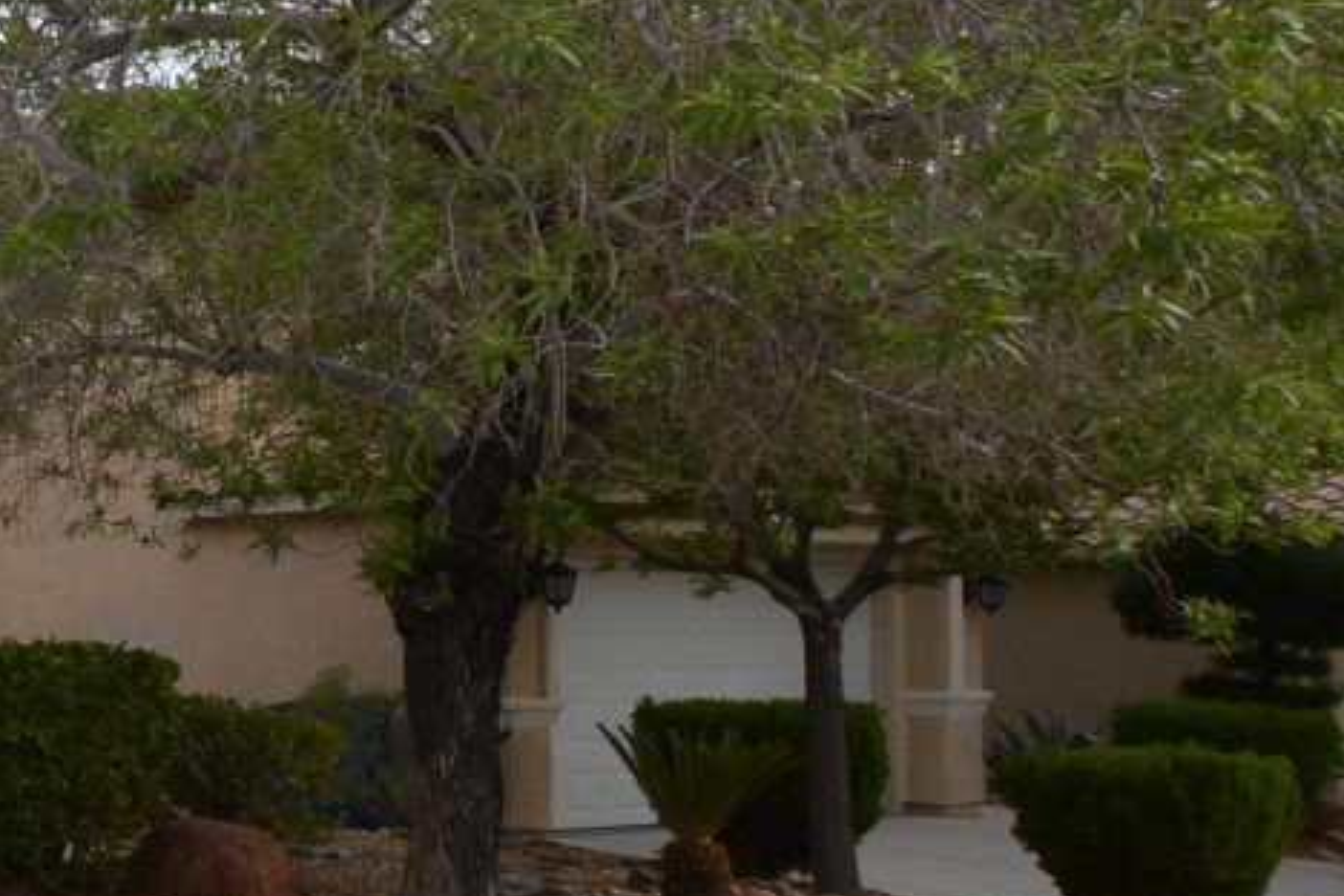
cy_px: 606
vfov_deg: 25.8
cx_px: -982
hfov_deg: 23.3
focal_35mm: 52
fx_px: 1941
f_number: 8
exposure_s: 1/200
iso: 100
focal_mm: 10
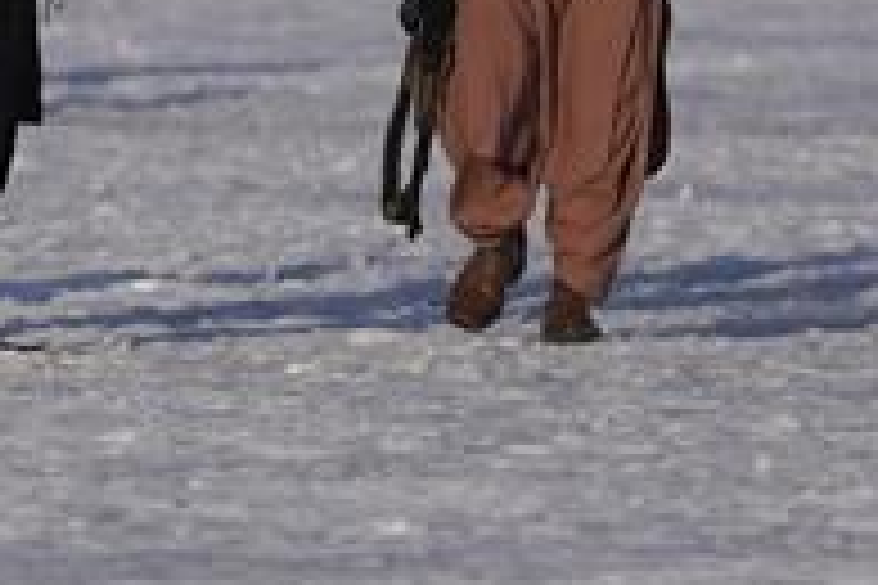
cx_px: -414
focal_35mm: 668
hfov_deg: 3.1
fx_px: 16291
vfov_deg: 2.1
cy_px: -209
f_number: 2.8
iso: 200
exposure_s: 1/6400
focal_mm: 200
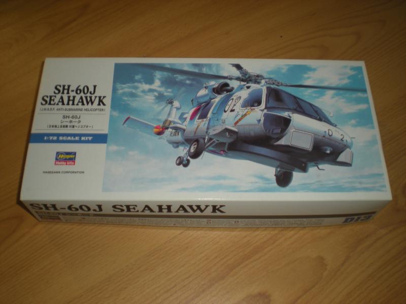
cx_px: 203
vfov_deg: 37.7
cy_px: 152
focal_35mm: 38
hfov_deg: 49.0
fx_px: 446
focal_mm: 6.3
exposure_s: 1/30
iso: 64
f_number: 3.1
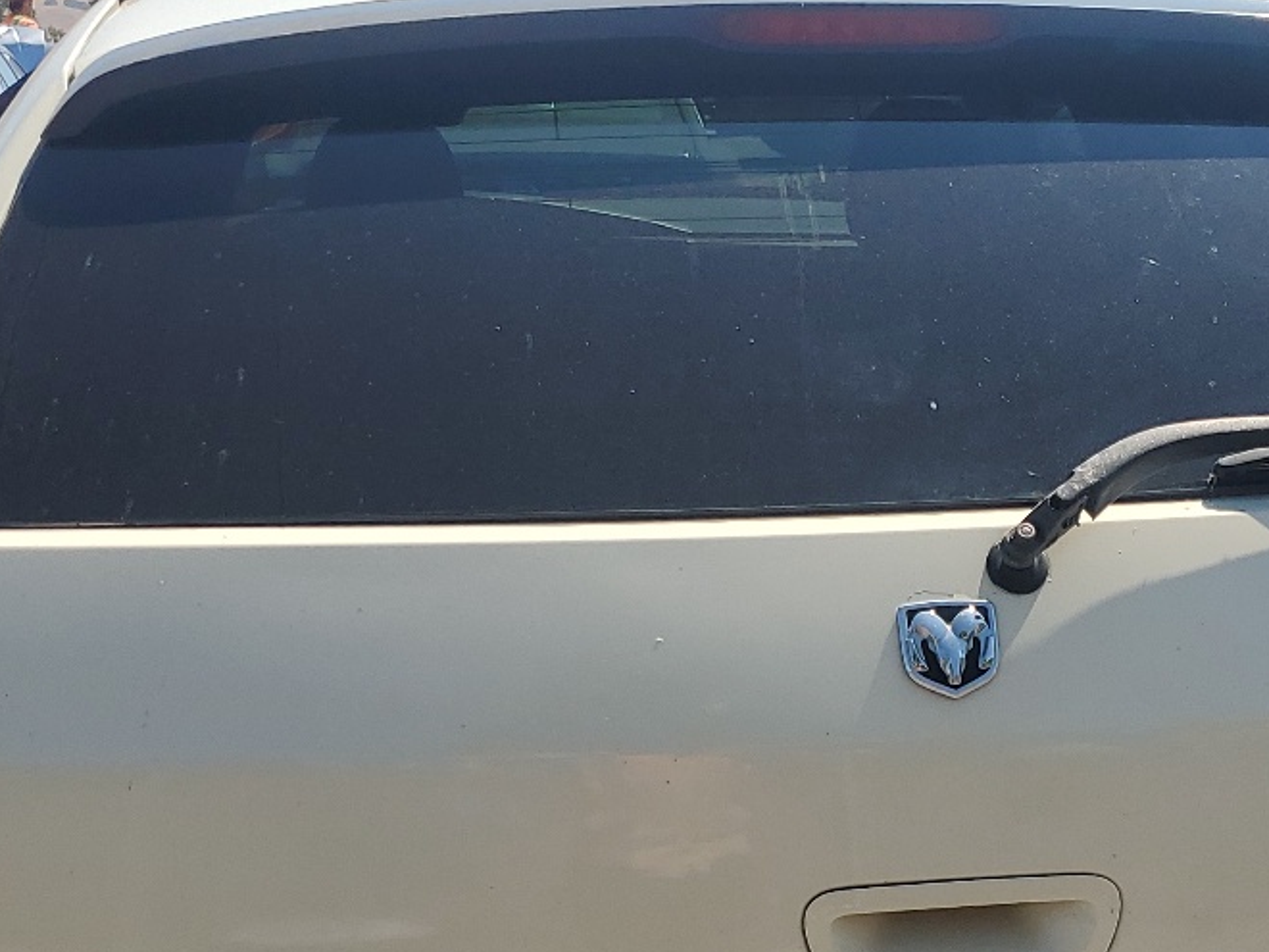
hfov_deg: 30.5
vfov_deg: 22.7
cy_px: 871
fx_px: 2310
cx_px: 823
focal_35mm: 63
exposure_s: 1/3333
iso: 50
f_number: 1.5
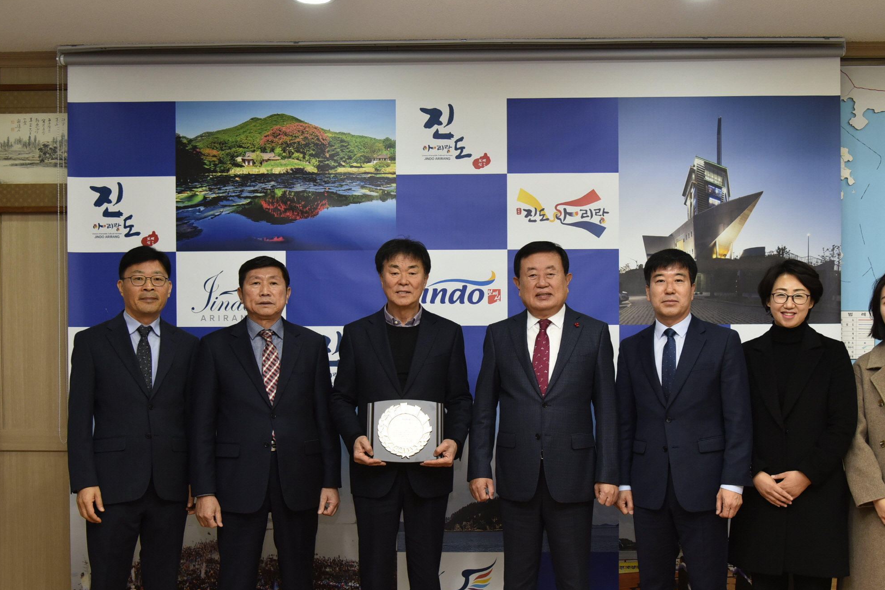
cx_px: 477
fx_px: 959
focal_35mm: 39
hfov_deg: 49.5
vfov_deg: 34.1
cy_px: 356
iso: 800
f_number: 4.5
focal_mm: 32
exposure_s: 1/125
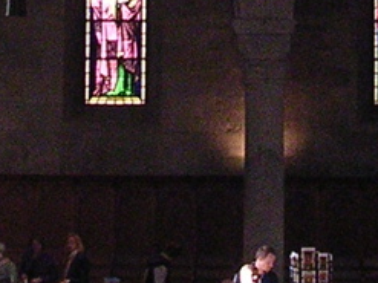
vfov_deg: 6.9
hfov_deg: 9.4
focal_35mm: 210
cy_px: -206
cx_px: 243
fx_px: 2292
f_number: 2.8
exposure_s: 1/60.1
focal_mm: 5.8
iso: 400
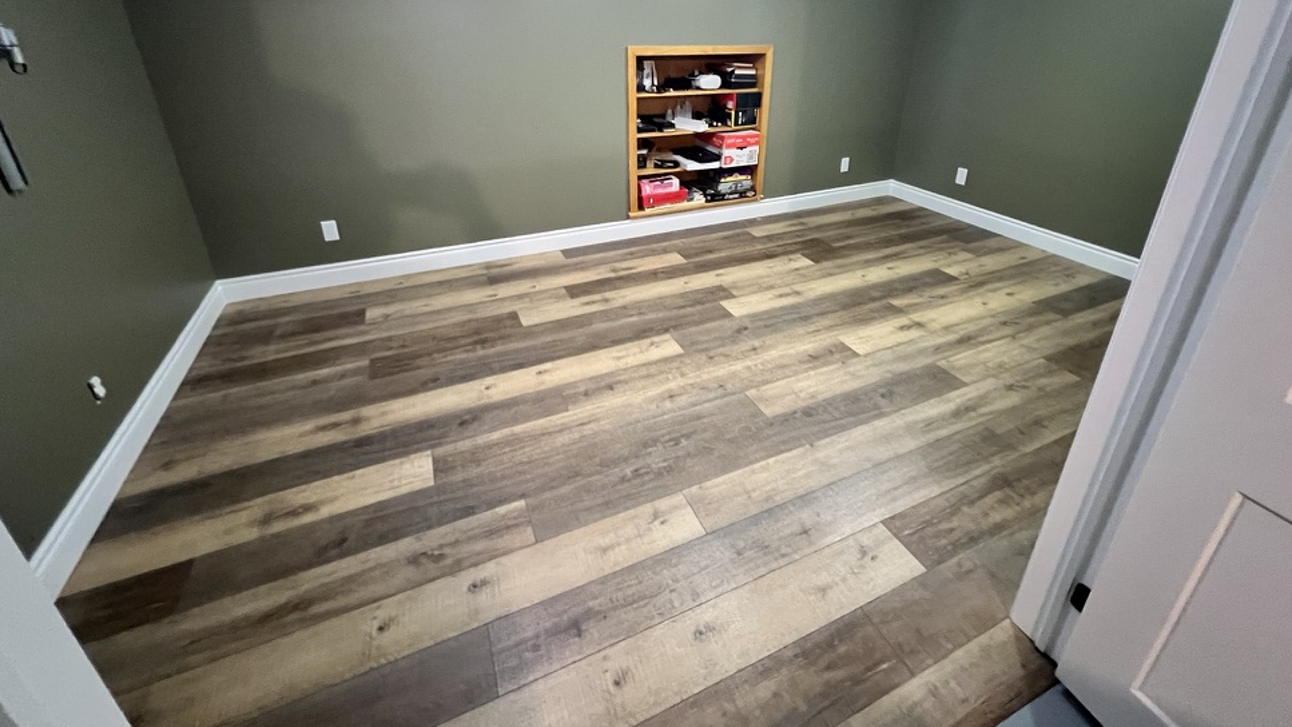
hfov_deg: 103.0
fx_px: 514
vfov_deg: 68.7
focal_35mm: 15
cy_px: 247
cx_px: 660
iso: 800
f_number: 1.8
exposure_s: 1/40
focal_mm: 1.57
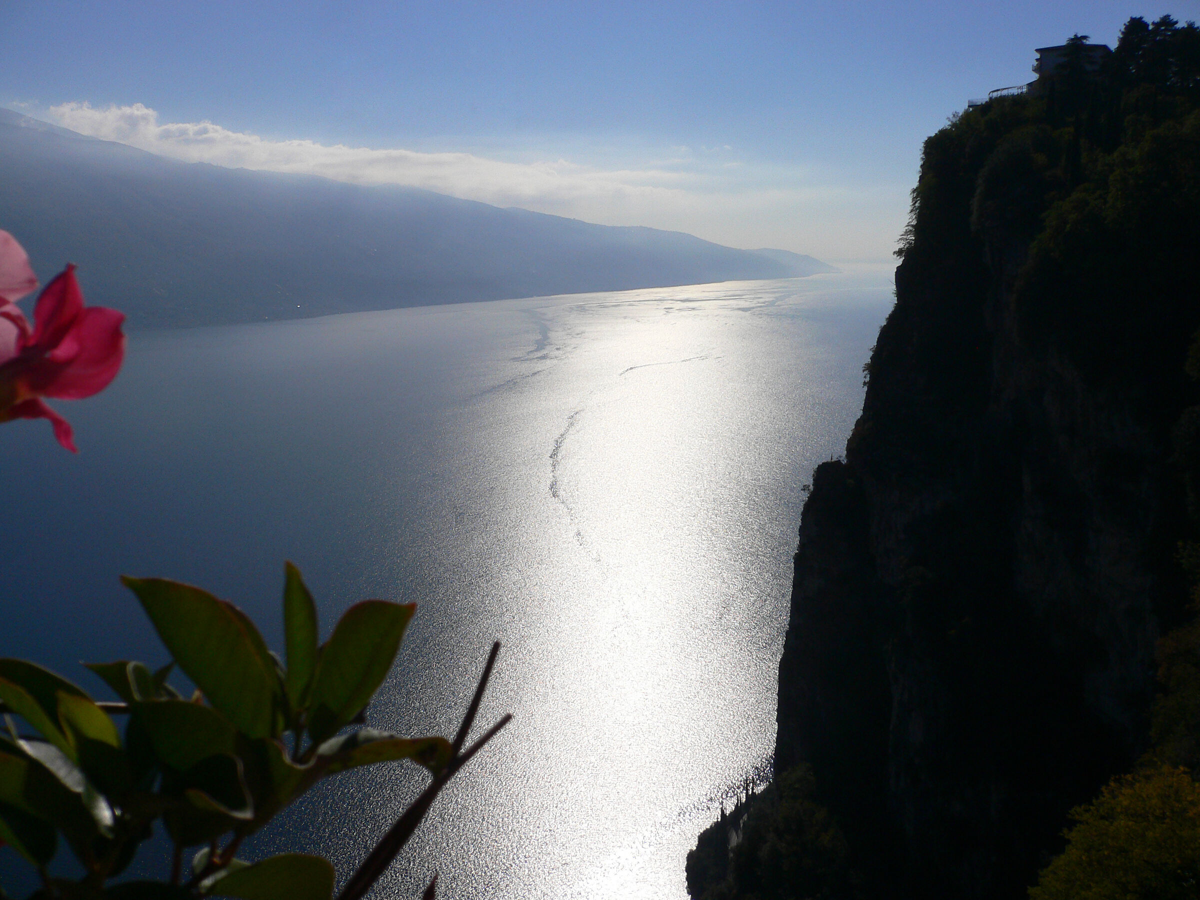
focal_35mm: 35
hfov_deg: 52.6
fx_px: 1213
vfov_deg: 40.7
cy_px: 450
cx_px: 600
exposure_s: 1/1600
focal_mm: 5.8
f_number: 5.6
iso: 80
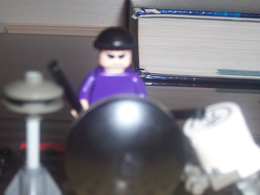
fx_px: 503
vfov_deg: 21.9
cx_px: 100
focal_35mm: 67
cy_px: 105
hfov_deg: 28.9
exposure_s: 1/60
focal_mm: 8.6
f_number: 3.4
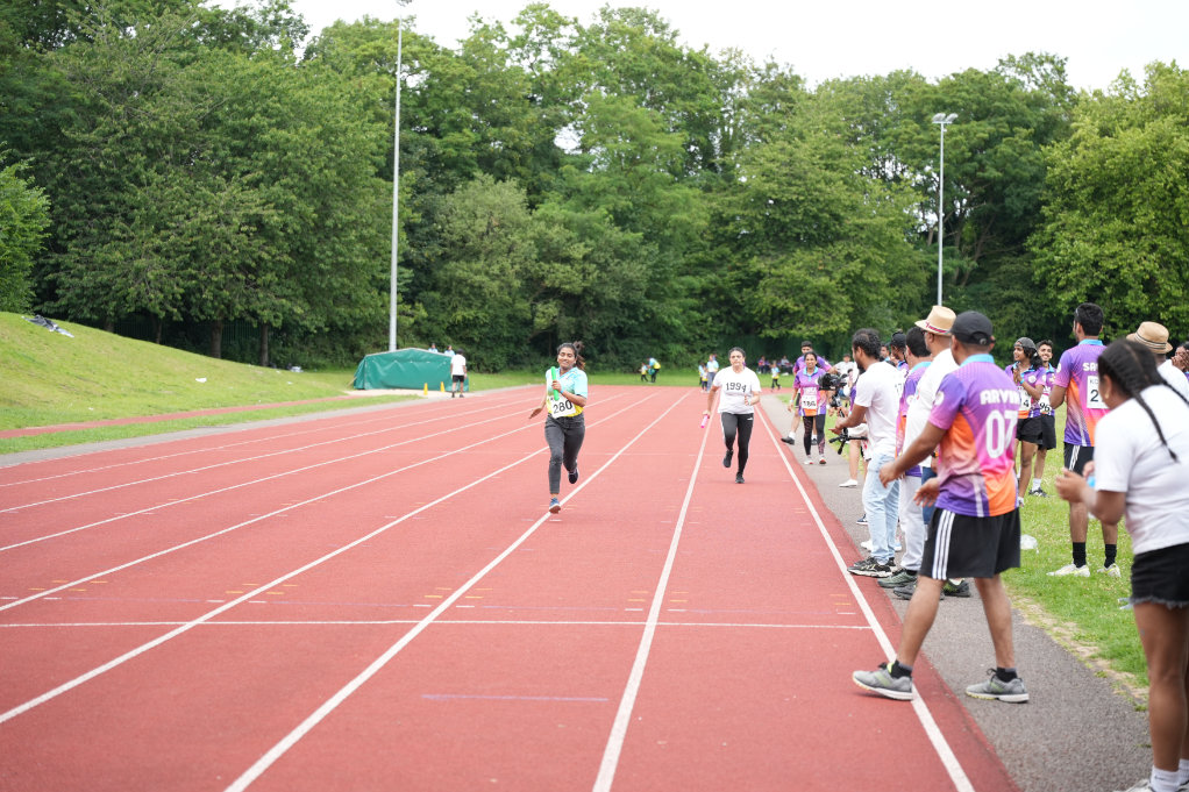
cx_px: 594
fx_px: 2311
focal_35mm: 70
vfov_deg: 19.5
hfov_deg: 28.8
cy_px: 396
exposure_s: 1/640
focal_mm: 70
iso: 250
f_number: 2.8
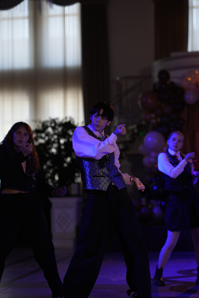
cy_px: 149
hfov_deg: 16.1
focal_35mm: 85
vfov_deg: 23.9
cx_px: 100
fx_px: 705
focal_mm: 85
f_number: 2.2
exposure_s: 1/400
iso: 800
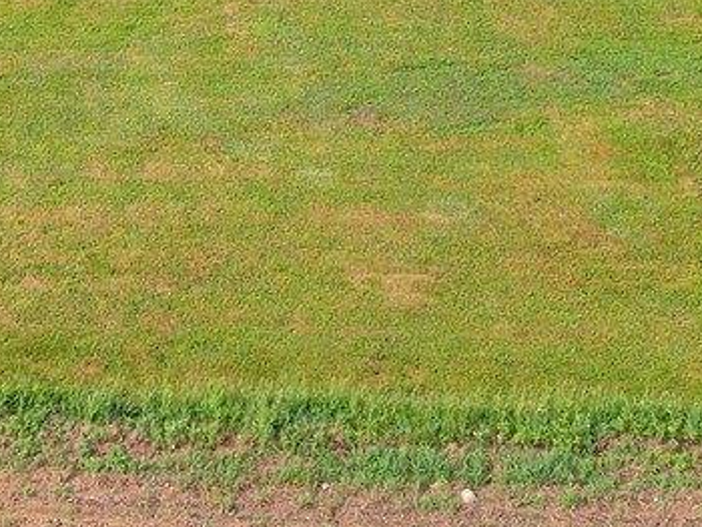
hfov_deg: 25.1
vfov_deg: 18.0
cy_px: -178
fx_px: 1542
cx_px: 118
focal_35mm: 76
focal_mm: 4.73
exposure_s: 1/220
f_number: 2.2
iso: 100
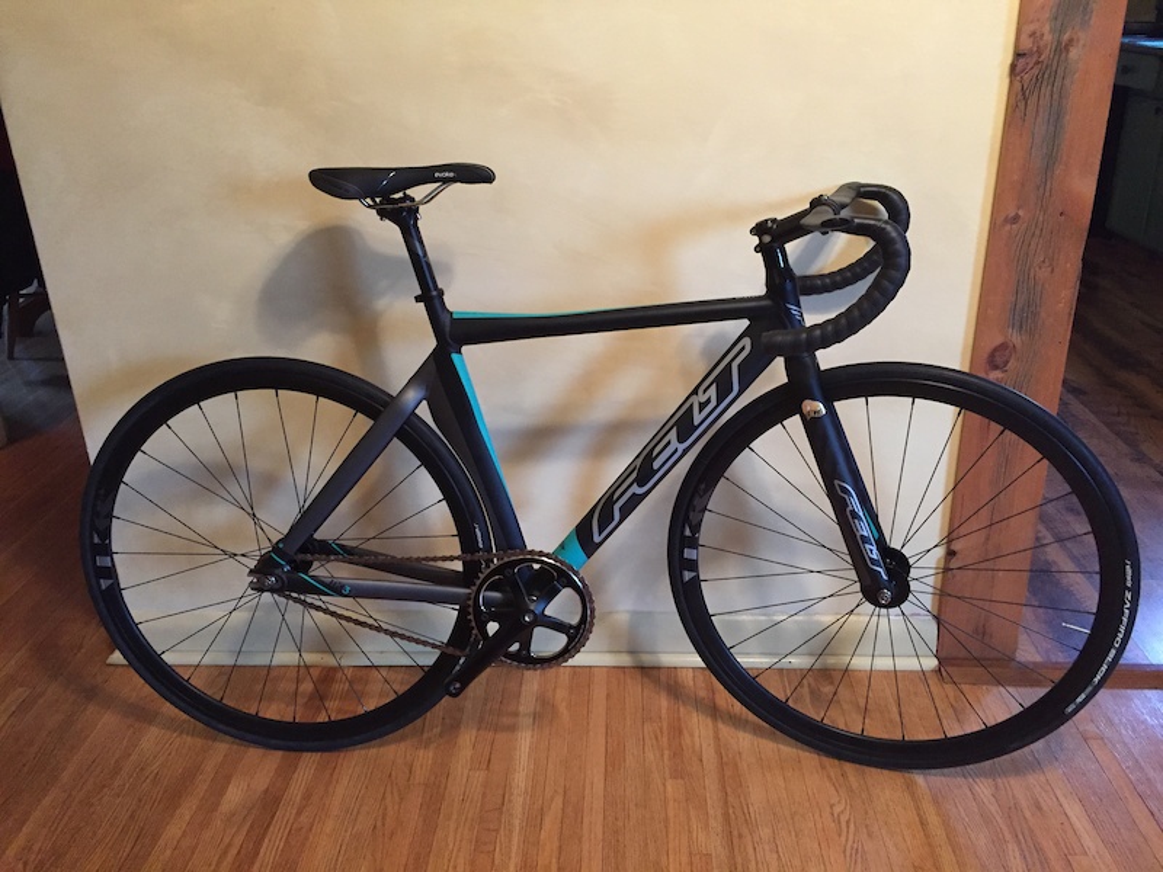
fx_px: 974
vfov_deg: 48.2
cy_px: 436
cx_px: 582
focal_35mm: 29
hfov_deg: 61.7
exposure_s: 1/30
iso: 250
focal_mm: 4.15
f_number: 2.2
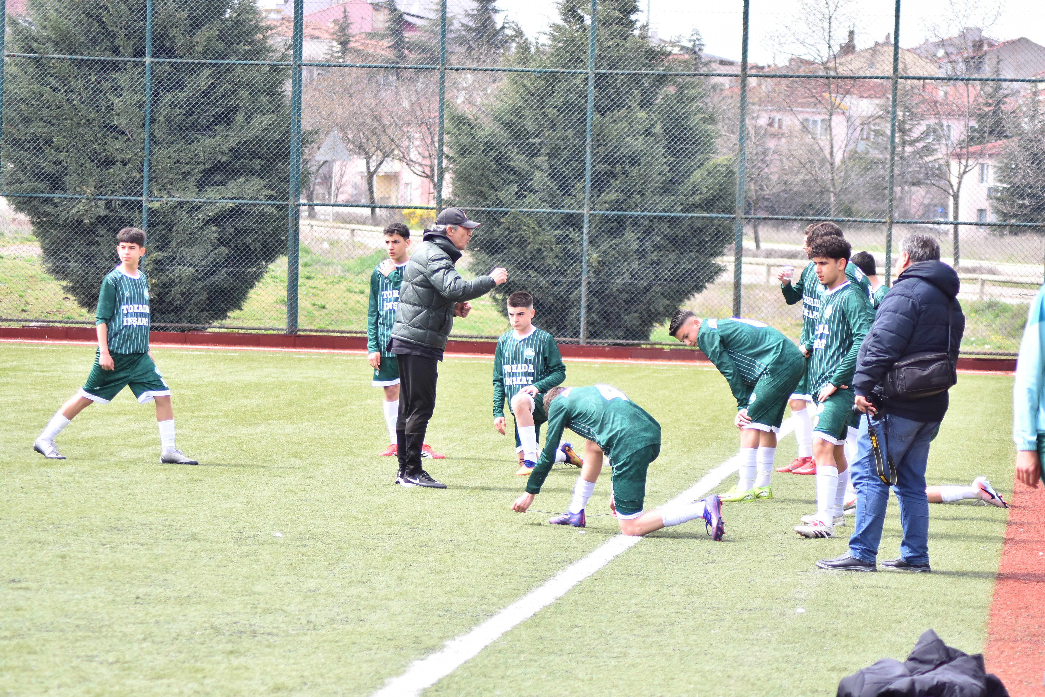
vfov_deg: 9.2
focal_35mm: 150
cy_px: 348
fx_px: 4355
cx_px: 522
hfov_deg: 13.7
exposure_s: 1/1250
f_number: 7.1
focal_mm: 100
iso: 640
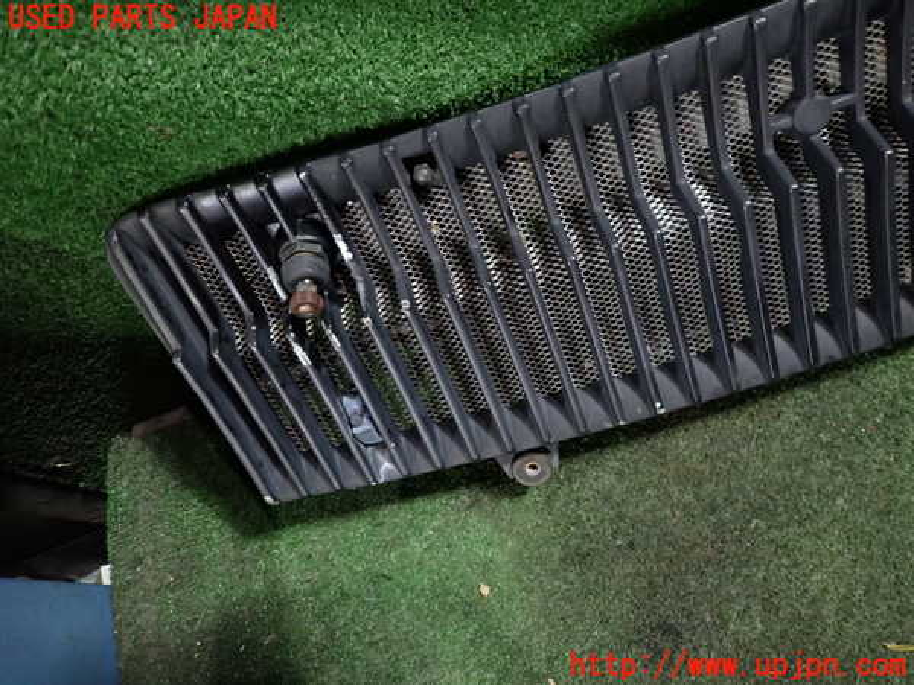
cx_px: 457
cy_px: 342
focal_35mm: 25
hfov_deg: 69.4
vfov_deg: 54.9
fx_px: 660
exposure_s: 1/30
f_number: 2
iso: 320
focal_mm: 4.5
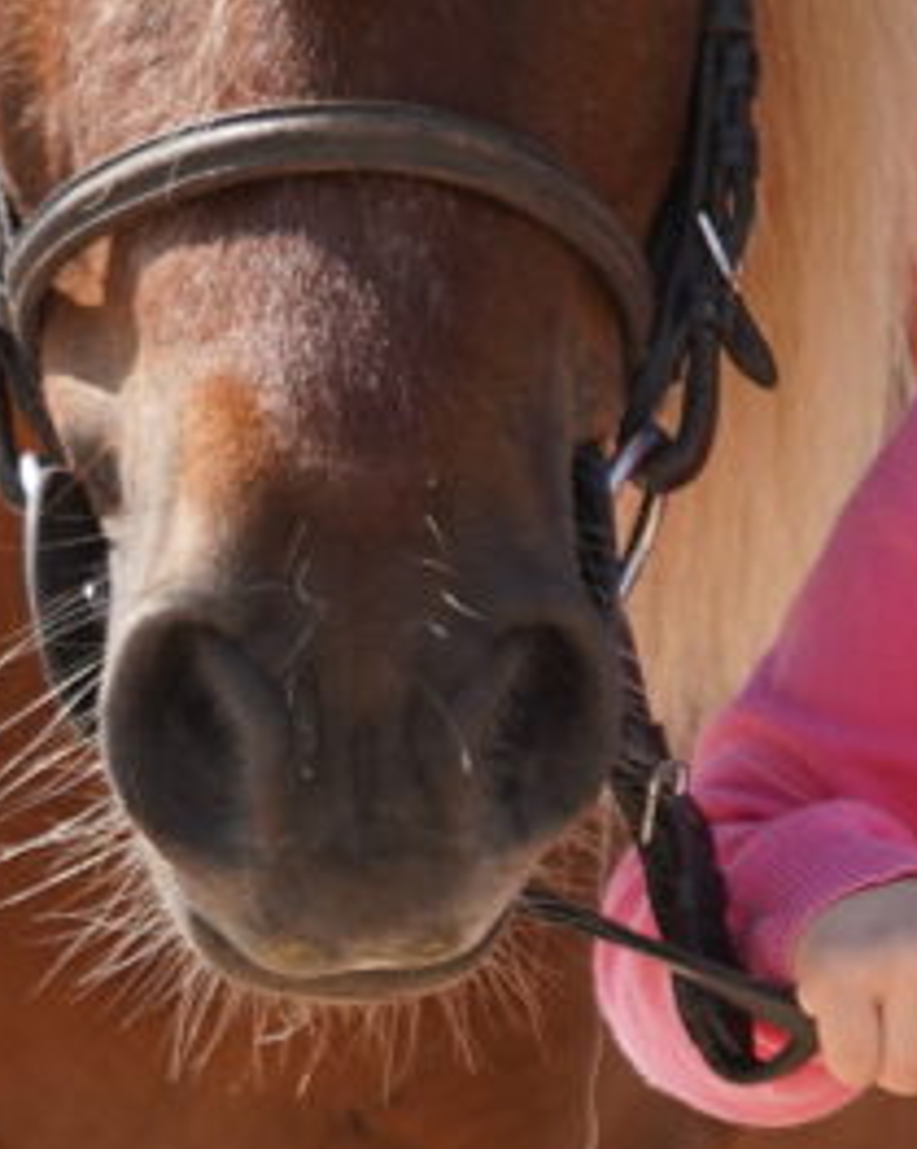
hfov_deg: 2.9
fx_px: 18375
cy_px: 568
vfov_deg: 3.6
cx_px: 694
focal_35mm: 541
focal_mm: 101
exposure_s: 1/2000
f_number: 2.8
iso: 250
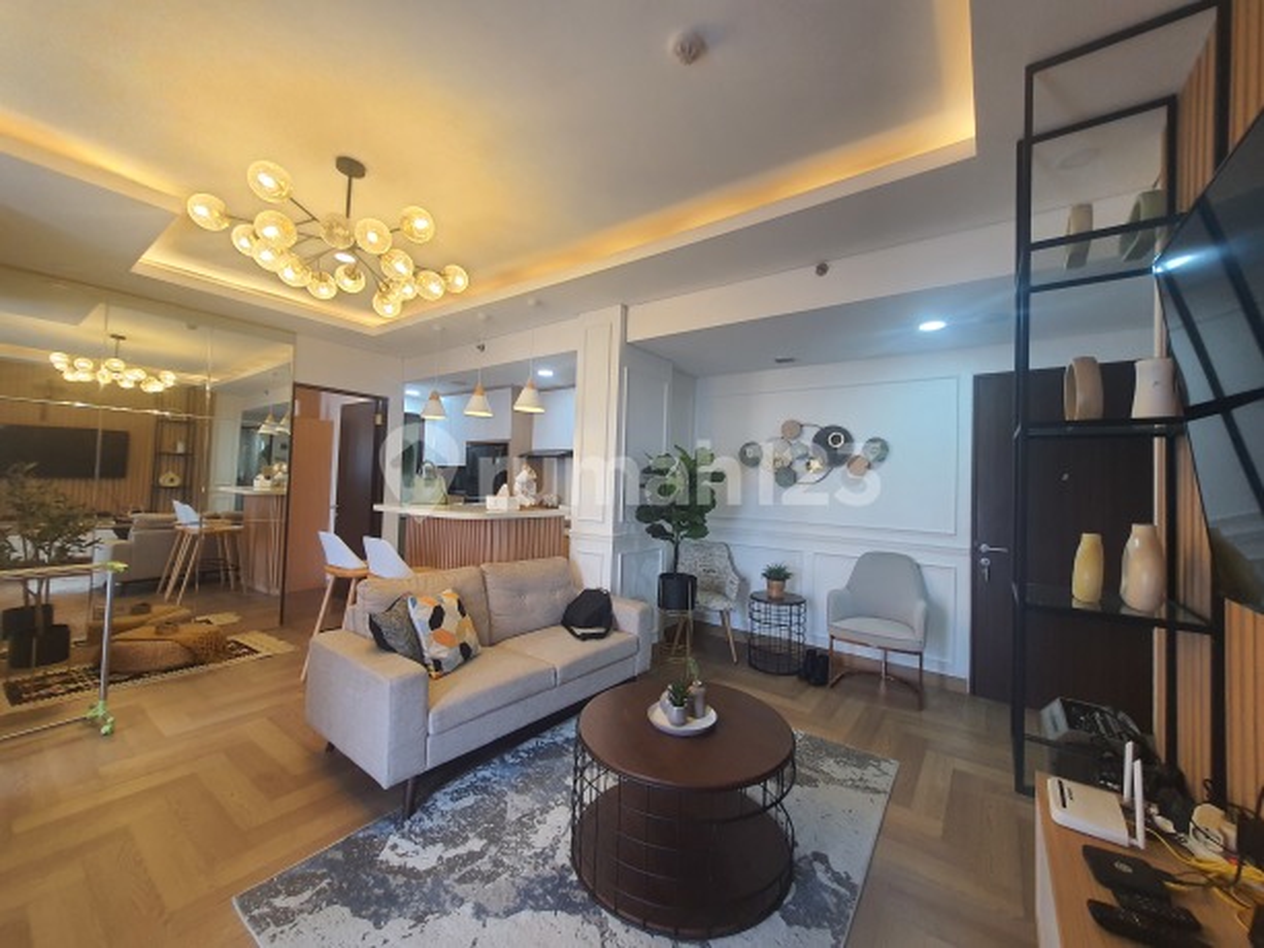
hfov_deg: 106.2
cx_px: 632
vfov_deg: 89.9
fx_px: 475
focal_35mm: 13
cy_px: 474
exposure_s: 1/50
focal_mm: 1.74
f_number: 2.2
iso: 80
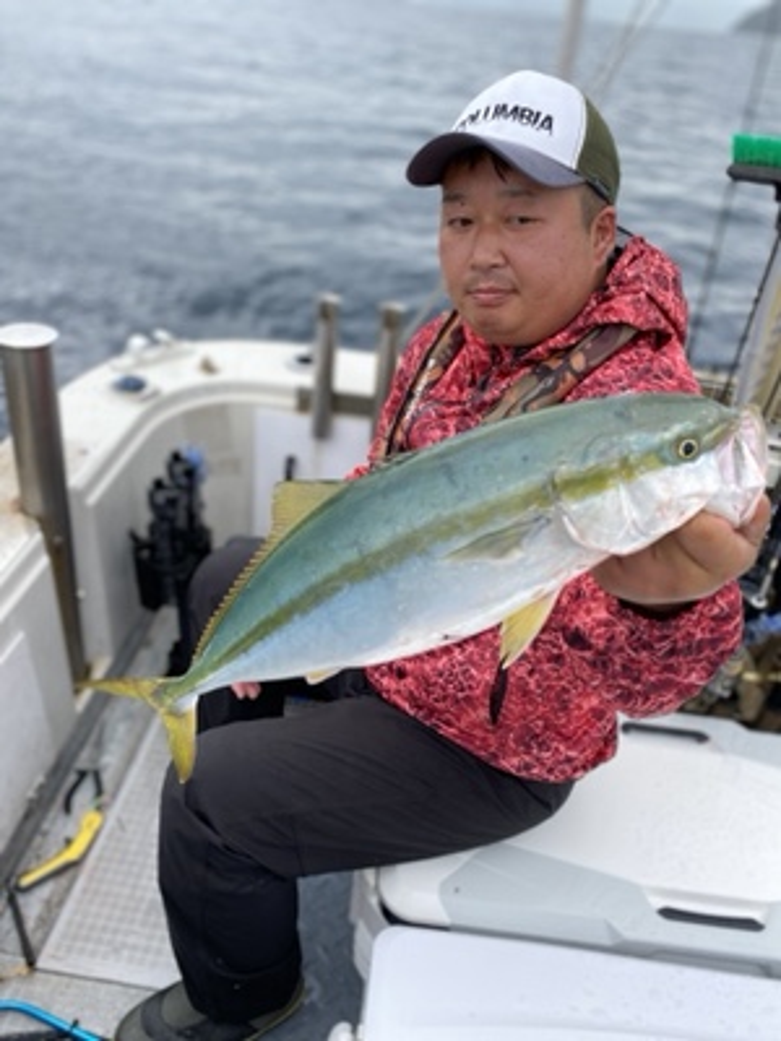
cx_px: 390
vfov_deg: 67.3
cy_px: 520
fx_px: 782
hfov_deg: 53.1
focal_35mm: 26
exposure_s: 1/436
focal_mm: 4.25
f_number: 1.8
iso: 32
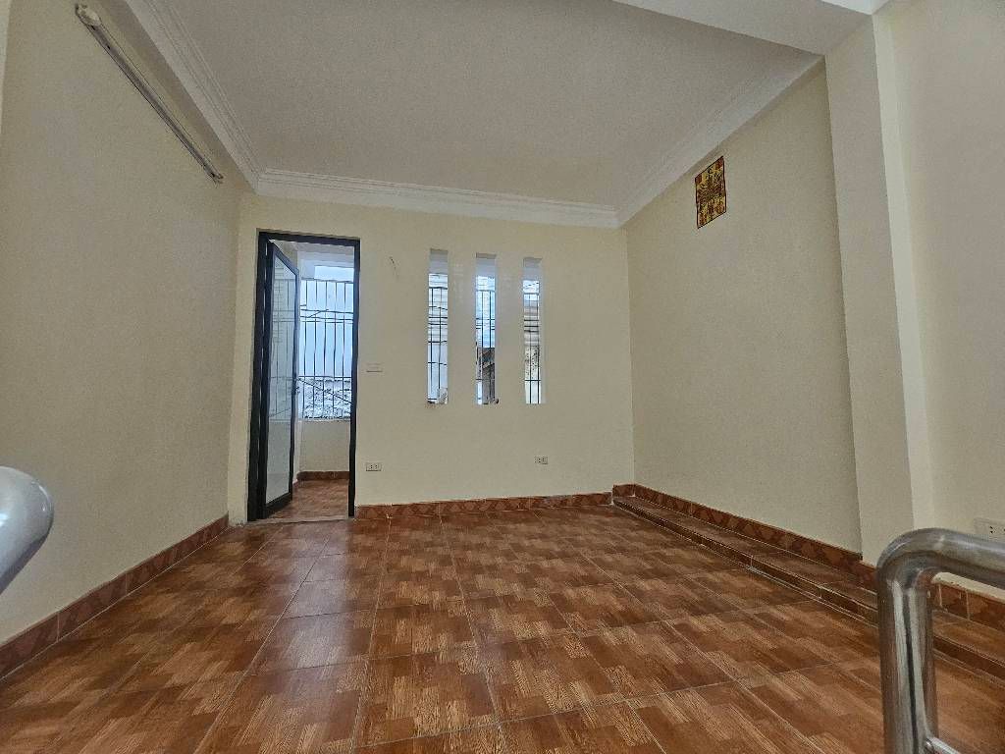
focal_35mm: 13
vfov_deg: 89.9
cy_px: 377
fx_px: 377
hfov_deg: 106.2
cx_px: 502
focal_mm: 2.2
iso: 250
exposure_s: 1/50
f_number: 2.2
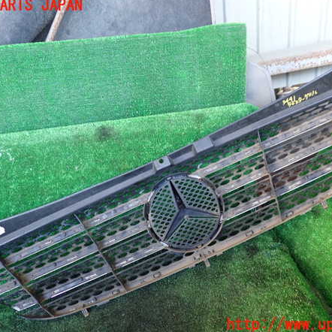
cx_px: 171
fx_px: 391
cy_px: 165
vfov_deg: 46.0
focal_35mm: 36
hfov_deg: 46.0
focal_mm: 5.4
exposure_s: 1/50
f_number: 2.3
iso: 200
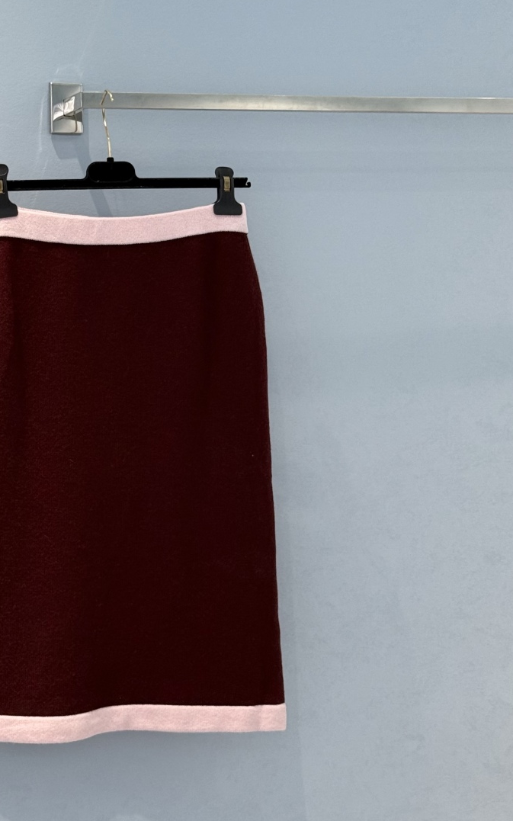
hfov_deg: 19.0
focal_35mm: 68
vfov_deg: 30.2
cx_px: 111
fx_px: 1521
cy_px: 457
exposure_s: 1/120
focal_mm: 6.76
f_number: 1.78
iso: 100
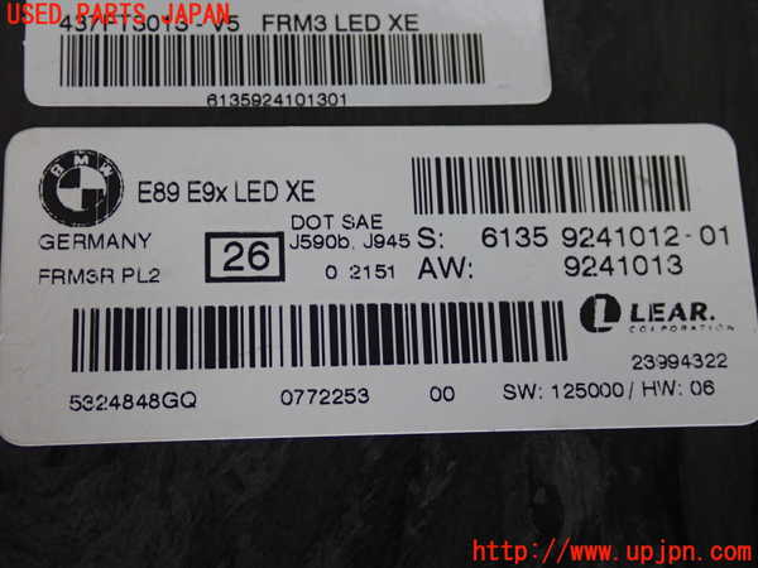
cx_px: 379
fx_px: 1095
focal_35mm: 50
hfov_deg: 38.2
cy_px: 284
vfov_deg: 29.1
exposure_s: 1/50
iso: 250
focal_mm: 9.01
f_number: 3.2
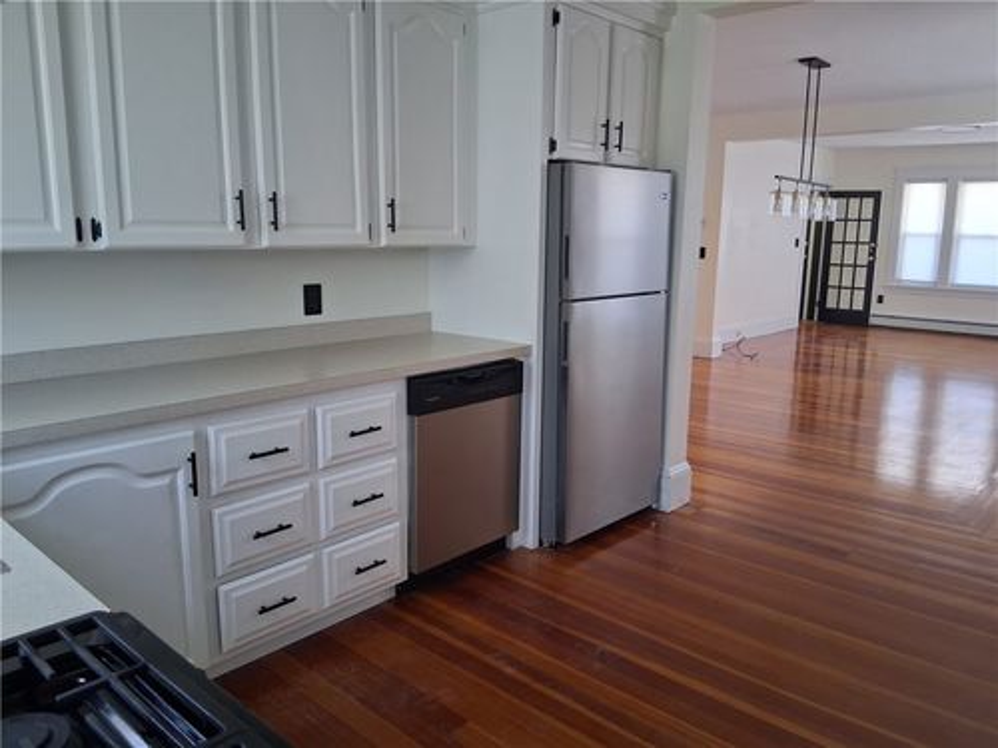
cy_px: 374
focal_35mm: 26
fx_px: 750
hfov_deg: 67.3
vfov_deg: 53.1
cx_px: 499
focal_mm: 3.98
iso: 500
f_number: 1.8
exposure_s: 1/50
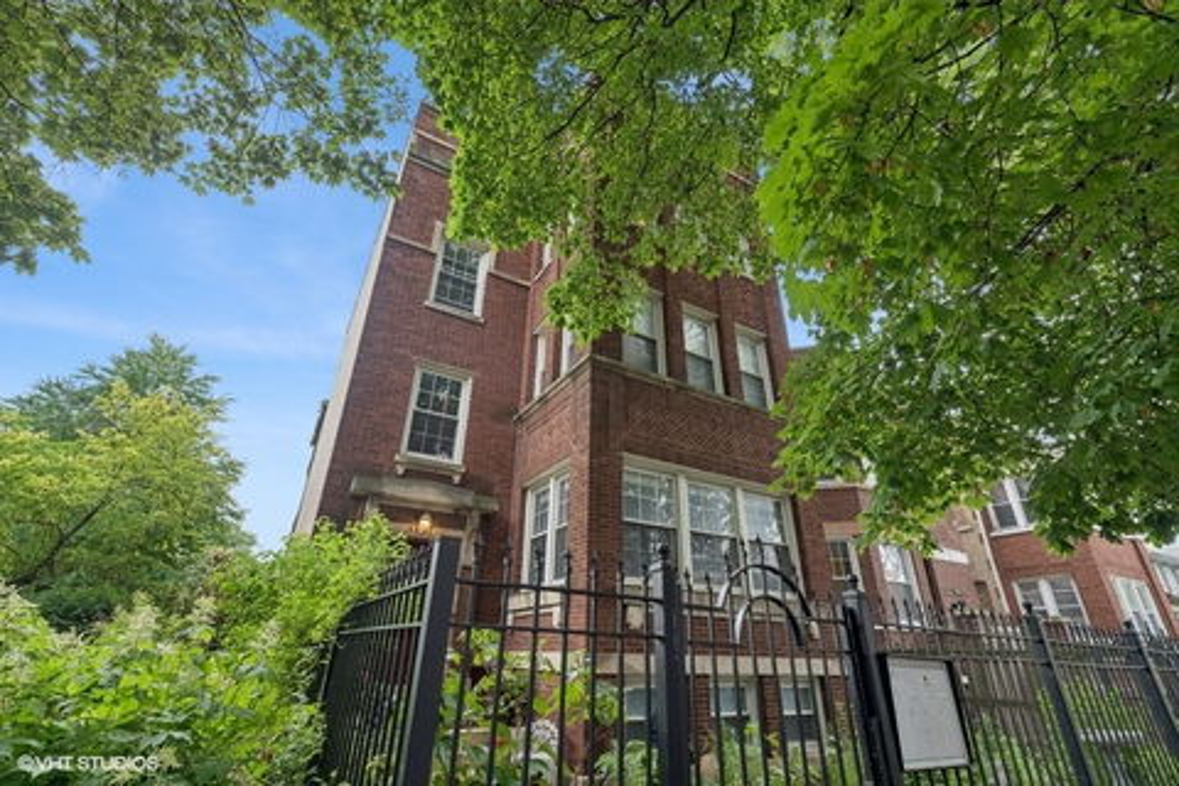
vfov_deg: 73.7
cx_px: 590
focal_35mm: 16
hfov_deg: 96.7
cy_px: 393
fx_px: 524
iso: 320
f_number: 8
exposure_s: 1/100
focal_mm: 16
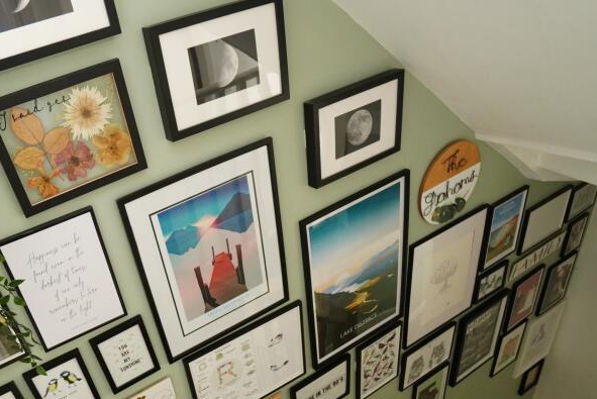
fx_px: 431
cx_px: 184
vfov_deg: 48.8
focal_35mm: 26
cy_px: 265
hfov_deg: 66.8
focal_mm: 10
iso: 1600
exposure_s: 1/60
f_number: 4
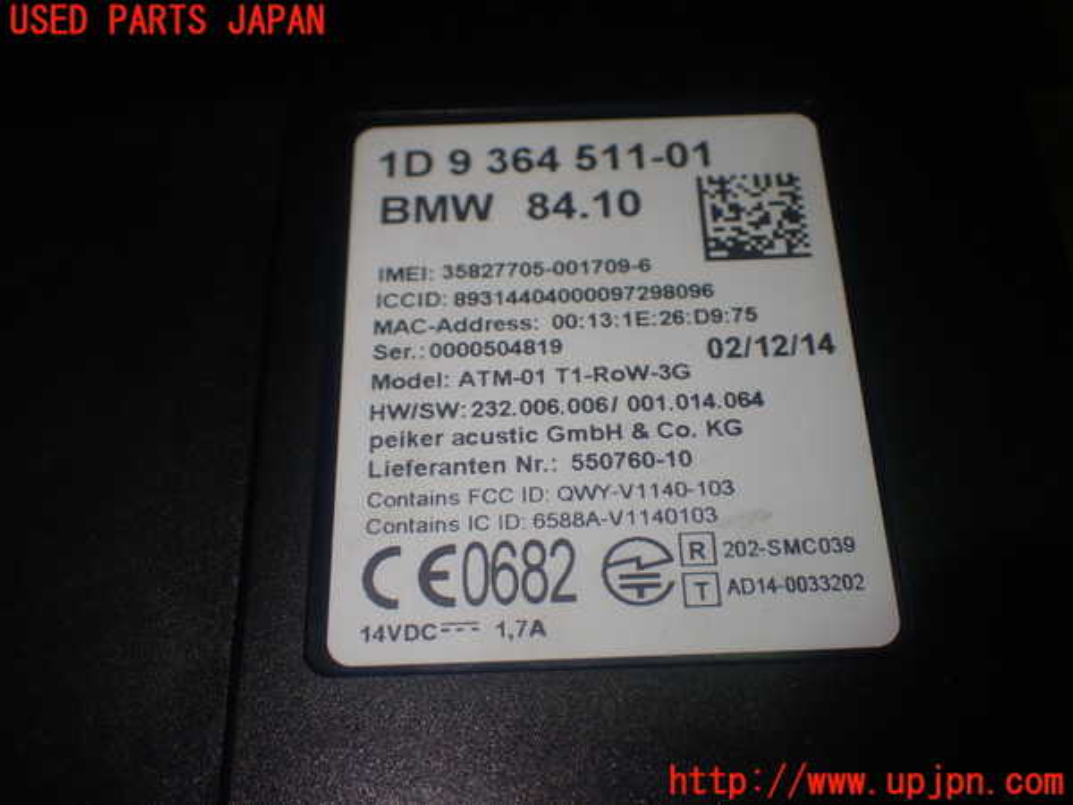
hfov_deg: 49.0
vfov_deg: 37.7
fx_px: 1178
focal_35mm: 38
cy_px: 402
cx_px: 536
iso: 100
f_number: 2.7
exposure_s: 1/100
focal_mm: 6.83
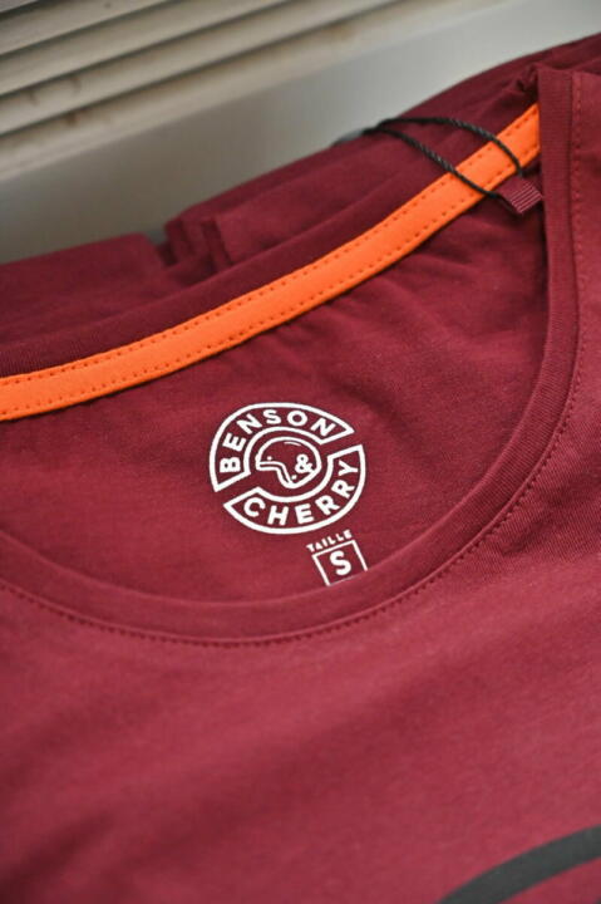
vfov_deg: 28.9
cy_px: 452
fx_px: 1755
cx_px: 300
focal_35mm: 70
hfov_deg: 19.4
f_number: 4
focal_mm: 70
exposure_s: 1/80
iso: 3200
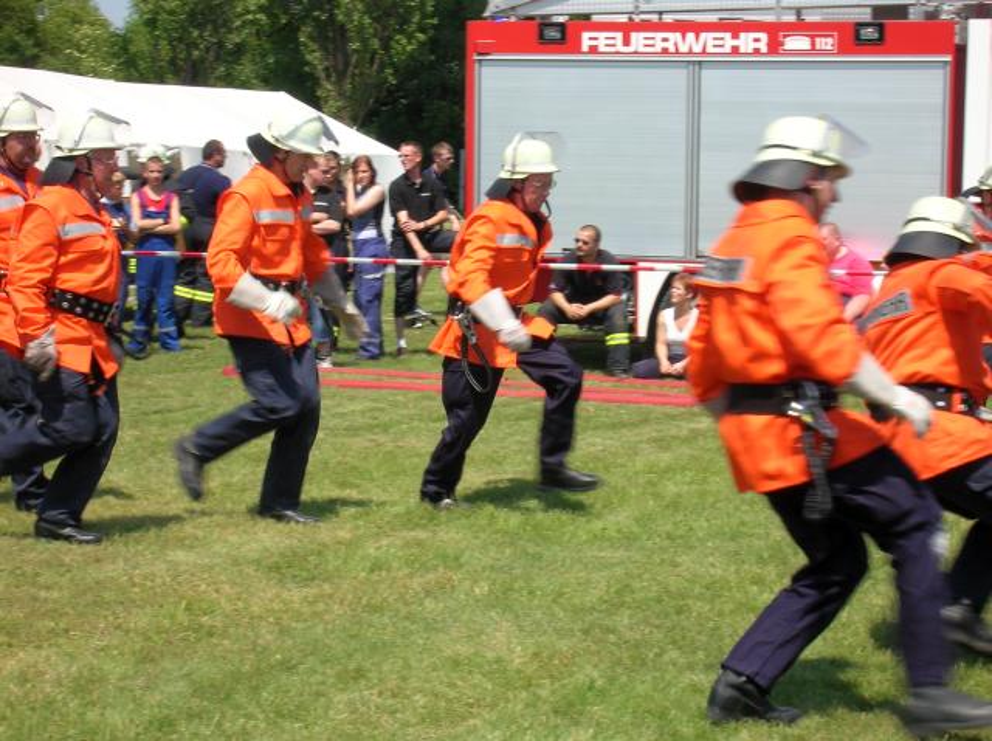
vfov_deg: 14.5
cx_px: 496
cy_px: 370
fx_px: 2919
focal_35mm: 102
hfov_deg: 19.3
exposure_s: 1/103
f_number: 8.2
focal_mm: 17.1
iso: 50
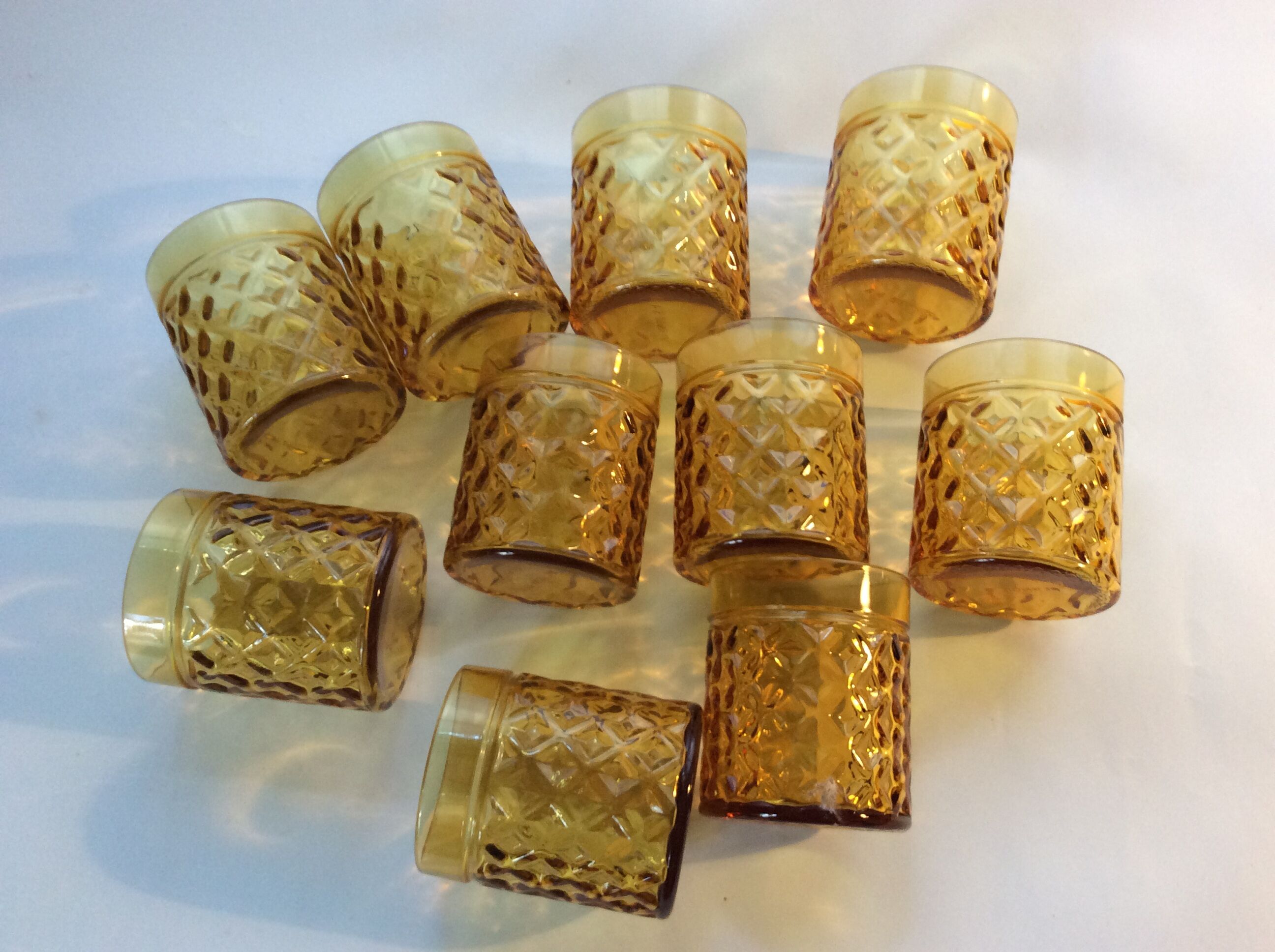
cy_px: 476
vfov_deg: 44.1
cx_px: 638
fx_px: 1177
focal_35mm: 32
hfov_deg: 56.9
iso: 80
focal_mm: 3.3
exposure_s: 1/25
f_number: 2.4
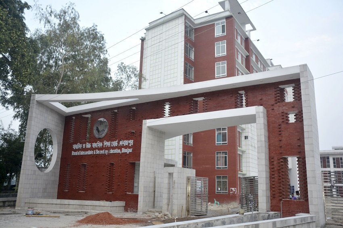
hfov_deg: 57.2
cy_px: 114
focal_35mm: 33
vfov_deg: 39.9
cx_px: 172
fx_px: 314
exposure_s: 1/125
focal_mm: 22
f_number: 3.5
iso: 360
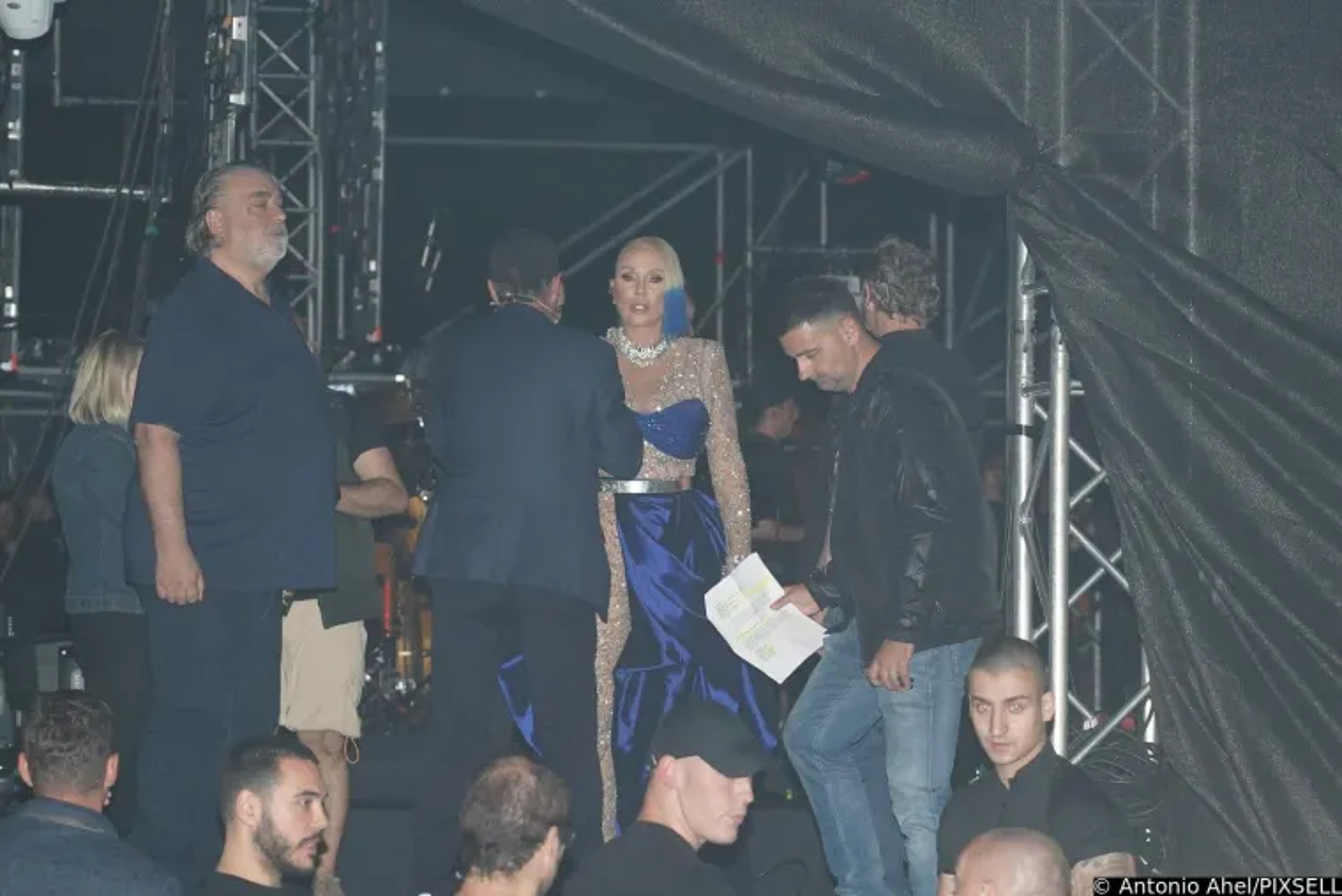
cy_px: 448
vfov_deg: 8.7
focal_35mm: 157
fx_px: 5853
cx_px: 671
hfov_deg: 13.1
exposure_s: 1/250
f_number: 4.5
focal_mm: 105
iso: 3200
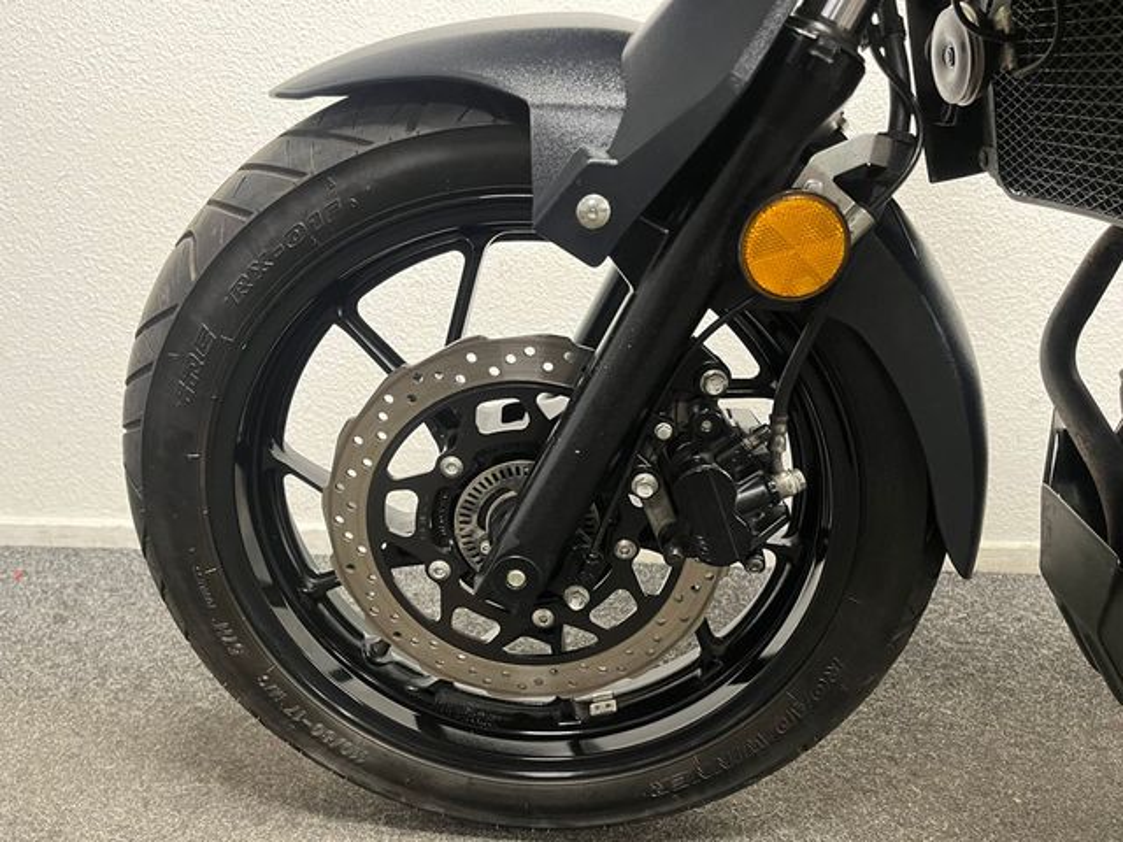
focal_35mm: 26
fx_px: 843
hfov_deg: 67.3
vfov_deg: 53.1
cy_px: 421
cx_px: 562
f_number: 1.6
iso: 400
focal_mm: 5.1
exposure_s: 1/33
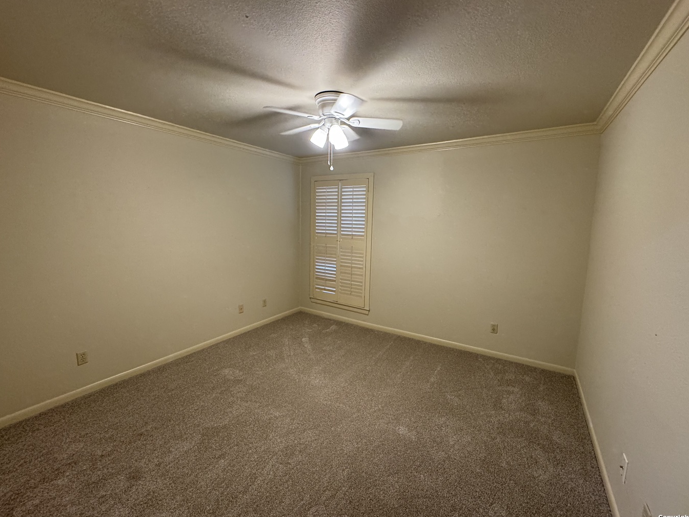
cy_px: 253
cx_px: 343
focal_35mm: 15
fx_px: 299
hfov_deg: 98.2
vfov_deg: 81.7
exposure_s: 1/60
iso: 320
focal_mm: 2.22
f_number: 2.2
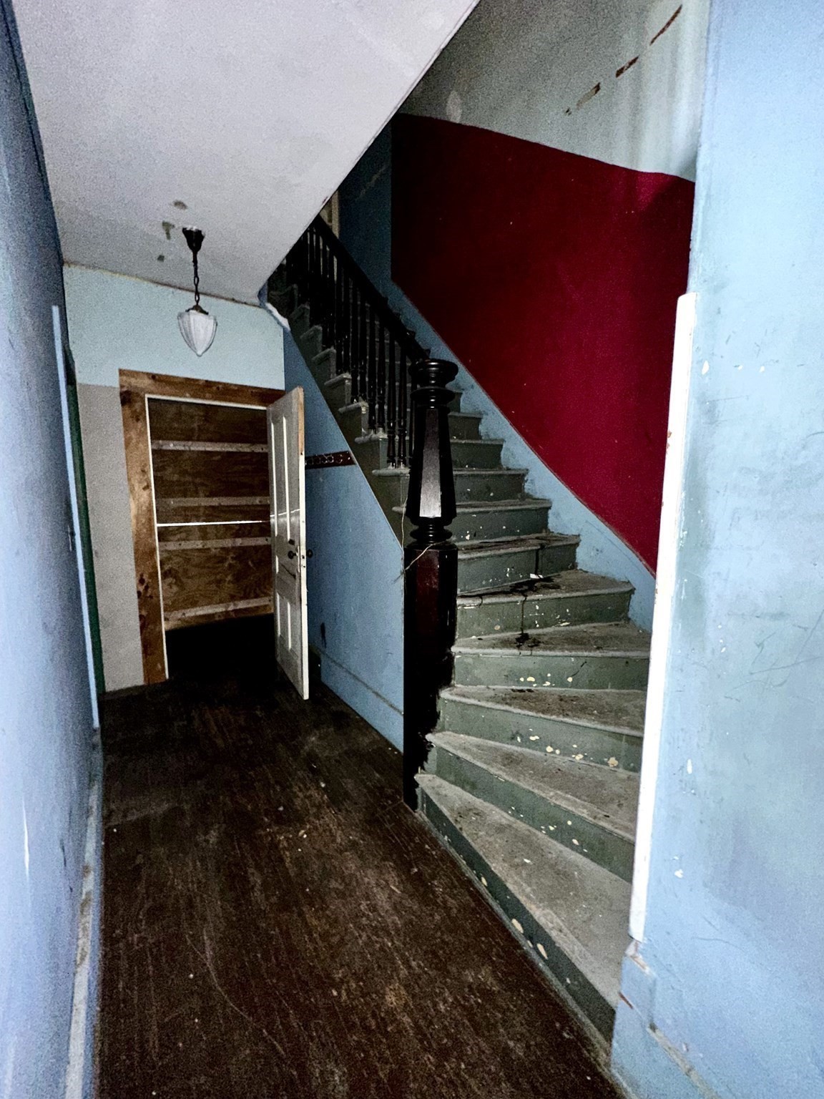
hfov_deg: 85.7
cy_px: 550
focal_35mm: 14
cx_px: 412
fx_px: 444
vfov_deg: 102.1
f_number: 2.2
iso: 400
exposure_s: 1/16
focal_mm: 2.22
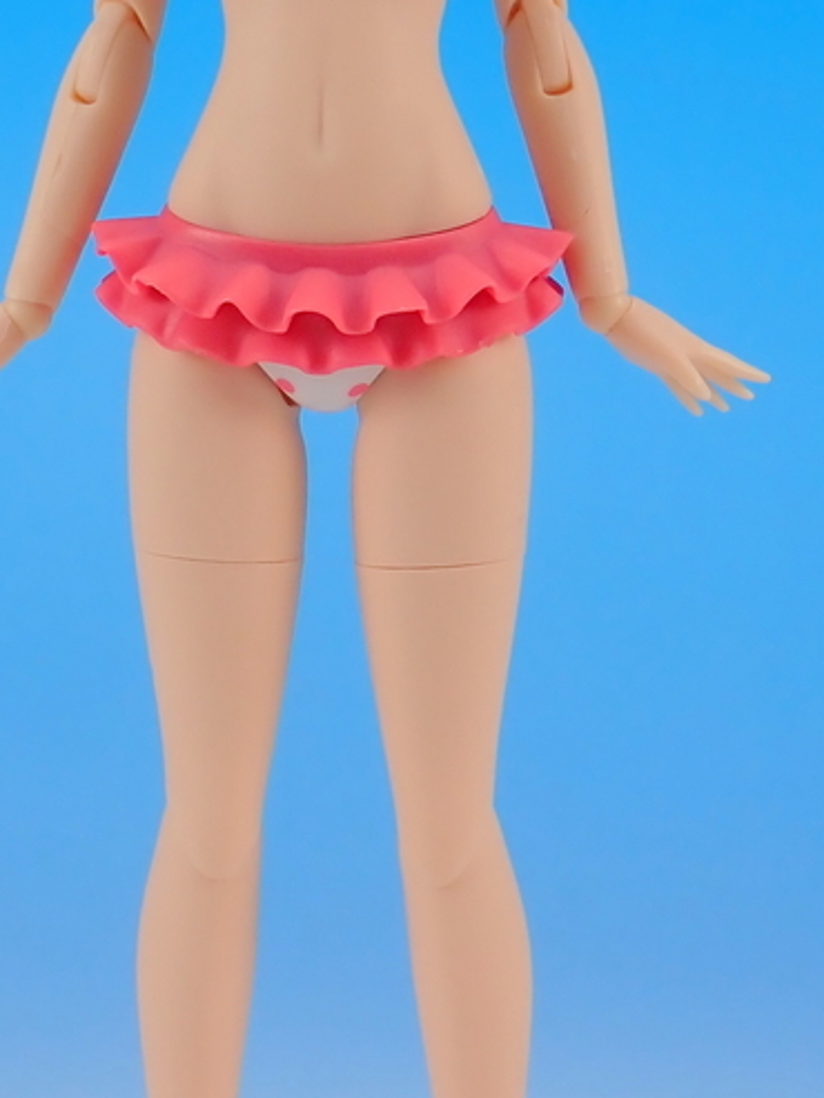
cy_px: 443
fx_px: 5076
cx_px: 350
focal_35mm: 160
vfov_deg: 12.3
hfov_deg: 9.3
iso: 100
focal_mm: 13.65
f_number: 16
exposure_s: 1/1.6
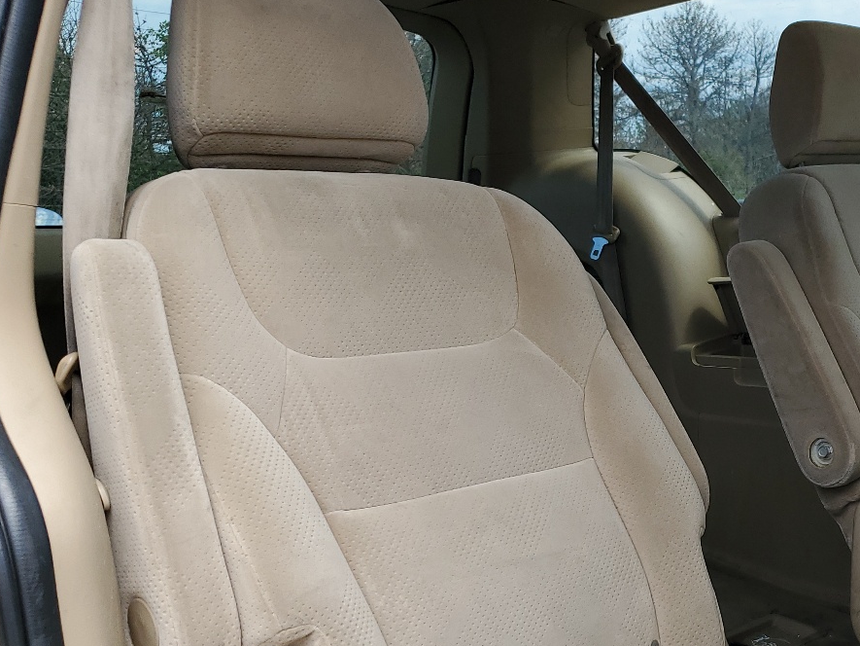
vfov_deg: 30.0
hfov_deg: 39.0
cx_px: 675
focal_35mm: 47
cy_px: 541
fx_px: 1168
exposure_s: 1/625
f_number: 1.5
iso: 50
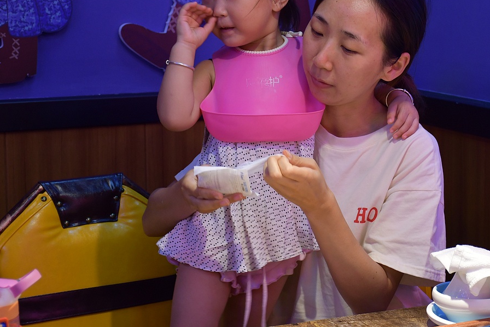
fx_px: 1225
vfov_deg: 15.2
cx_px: 321
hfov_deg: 22.5
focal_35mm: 90
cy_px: 112
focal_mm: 42
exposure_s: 1/30
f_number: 4.5
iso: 800
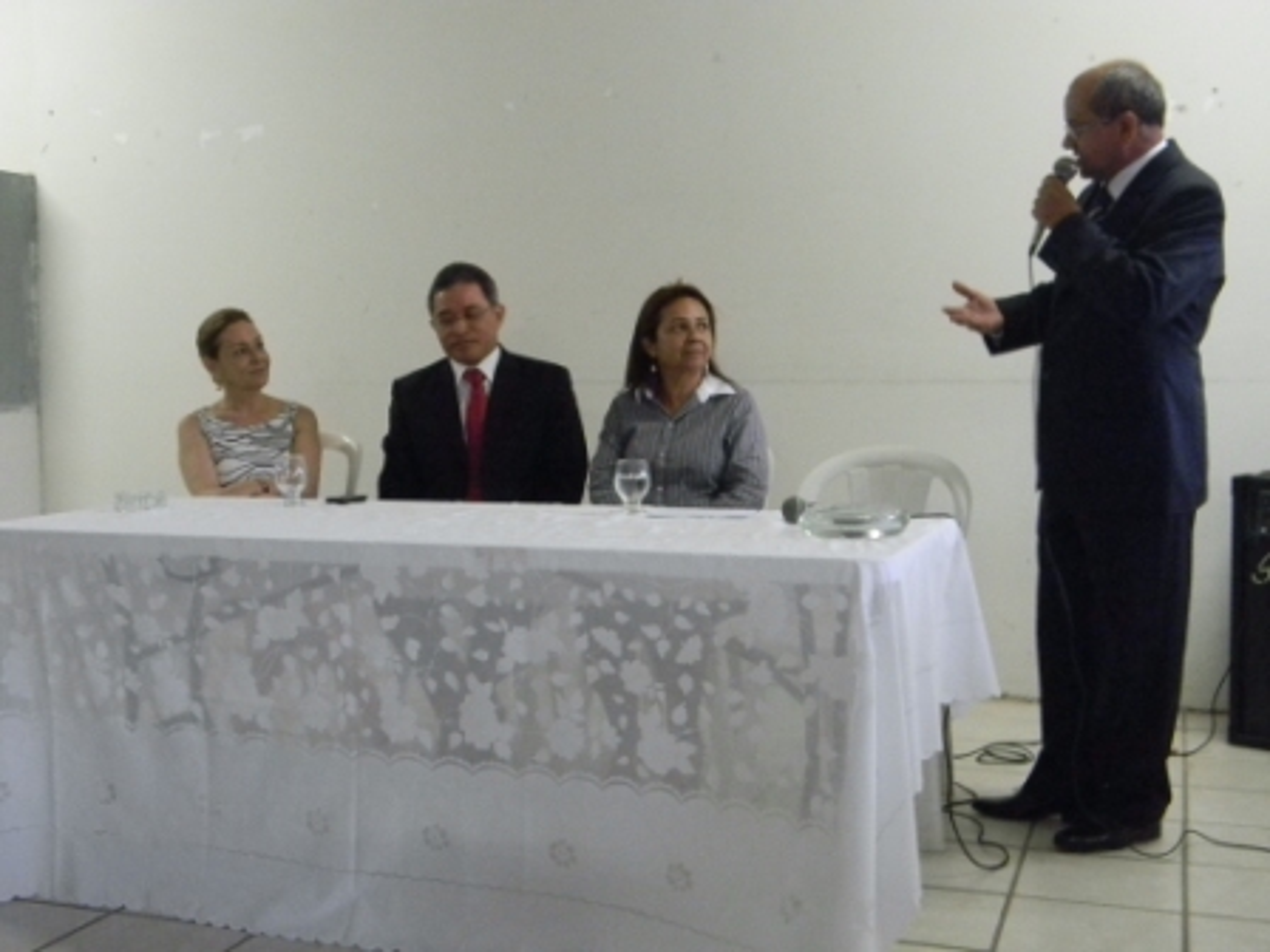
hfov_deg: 45.8
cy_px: 476
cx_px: 635
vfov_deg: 35.1
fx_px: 1504
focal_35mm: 41
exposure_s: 1/5.3
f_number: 3.8
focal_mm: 7.3
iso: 200
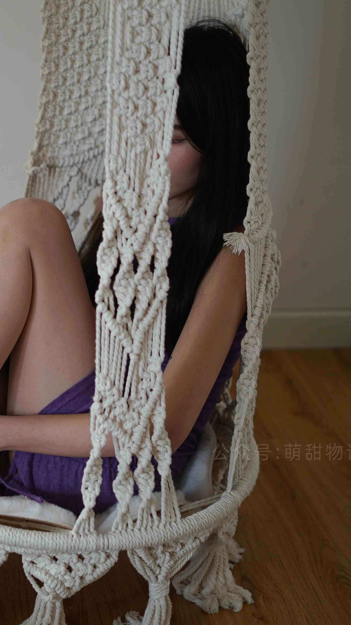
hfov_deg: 14.8
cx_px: -68
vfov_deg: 26.9
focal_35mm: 79
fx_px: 1307
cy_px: 314
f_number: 1.8
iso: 320
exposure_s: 1/250
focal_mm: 50
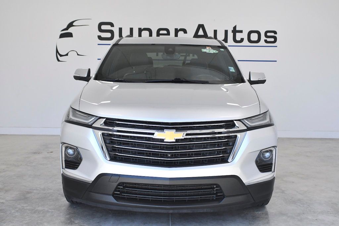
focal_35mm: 46
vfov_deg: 29.3
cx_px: 170
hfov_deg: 42.7
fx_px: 433
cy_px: 113
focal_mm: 31
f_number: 4.5
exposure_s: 1/2500
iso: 1250
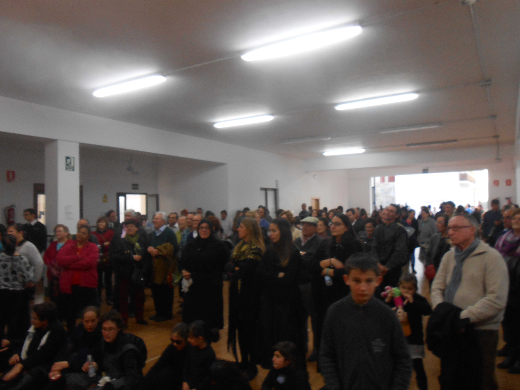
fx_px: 391
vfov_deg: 53.1
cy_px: 195
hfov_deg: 67.3
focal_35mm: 26
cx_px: 260
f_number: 3.5
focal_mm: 4.6
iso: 200
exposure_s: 1/30
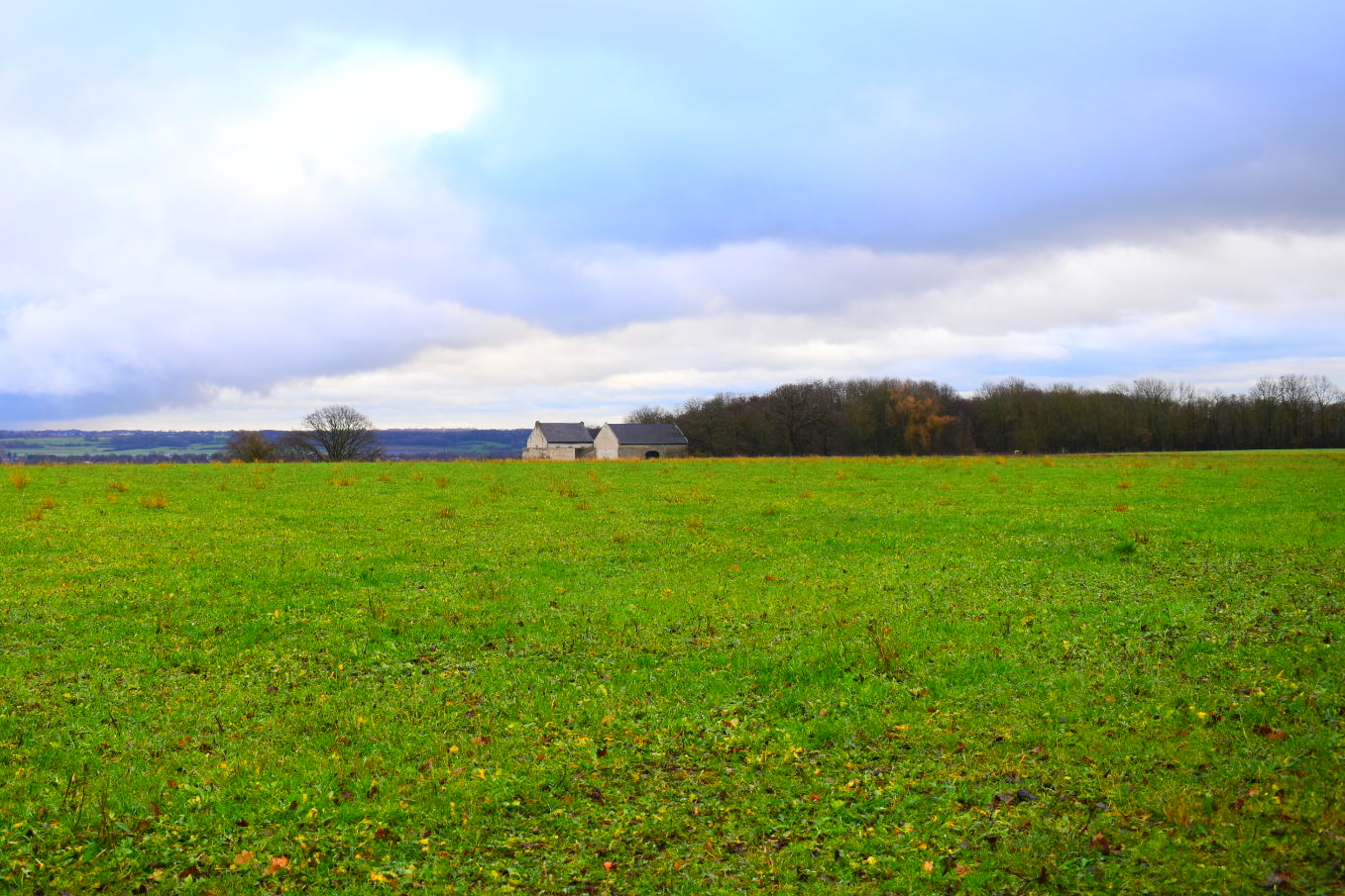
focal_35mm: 38
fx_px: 1405
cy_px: 393
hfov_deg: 50.9
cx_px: 548
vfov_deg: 35.4
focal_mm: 21
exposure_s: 1/250
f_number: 5.6
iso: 200
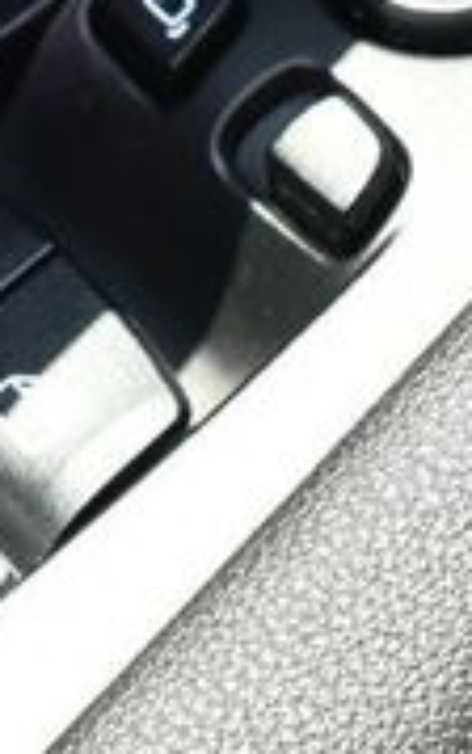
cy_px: 337
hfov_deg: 7.8
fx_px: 3455
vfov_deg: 12.5
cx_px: -25
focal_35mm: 168
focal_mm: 31
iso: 400
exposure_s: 1/250
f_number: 5.6
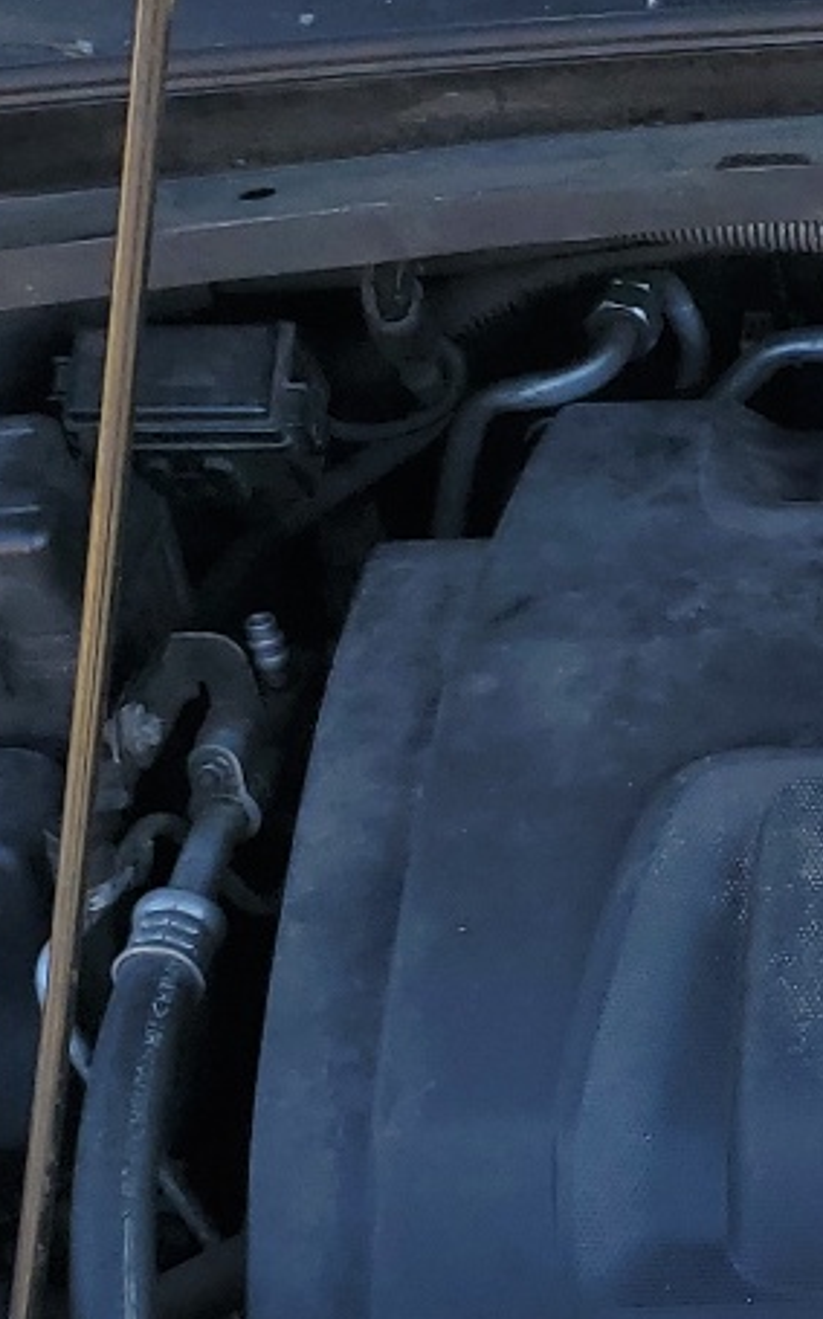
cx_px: 1440
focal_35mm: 97
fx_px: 3484
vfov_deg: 21.4
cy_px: 841
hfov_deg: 12.4
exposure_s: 1/500
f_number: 1.5
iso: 50
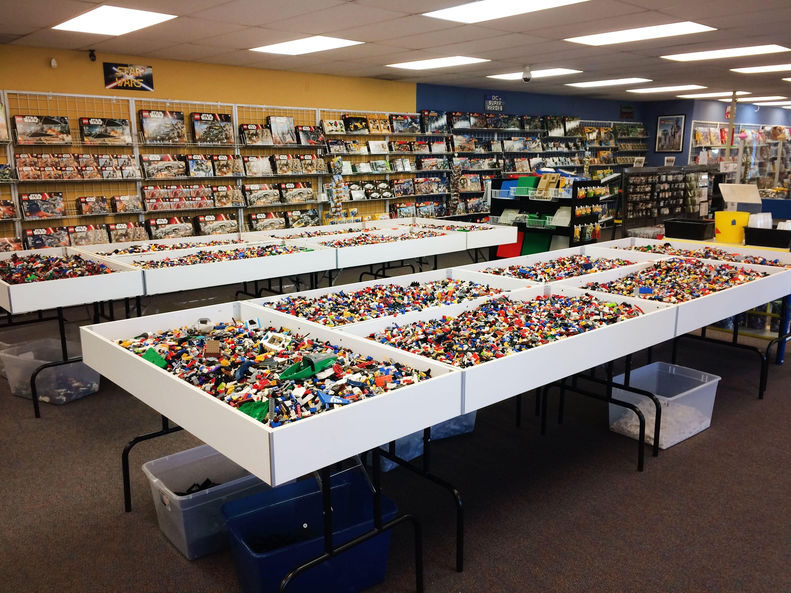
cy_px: 296
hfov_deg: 61.7
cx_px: 396
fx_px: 663
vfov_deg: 48.2
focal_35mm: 29
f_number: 2.2
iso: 40
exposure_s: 1/30
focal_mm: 4.15
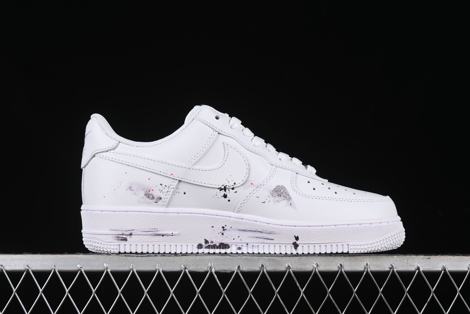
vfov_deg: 18.2
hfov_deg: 27.0
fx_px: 979
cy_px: 157
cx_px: 235
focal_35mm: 75
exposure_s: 1/100
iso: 160
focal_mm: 50
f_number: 8
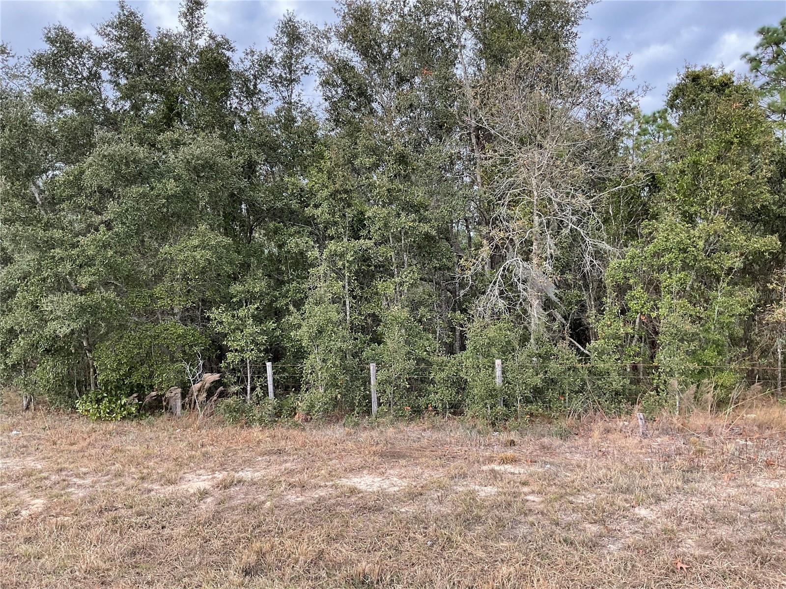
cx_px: 393
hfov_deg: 61.7
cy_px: 294
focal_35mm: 29
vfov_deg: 48.2
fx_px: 658
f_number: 1.8
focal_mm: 3
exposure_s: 1/286
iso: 16
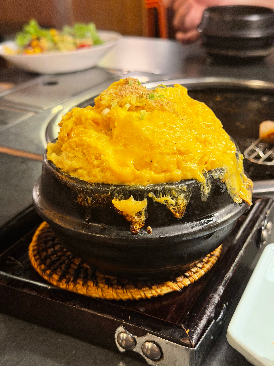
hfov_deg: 30.3
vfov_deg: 39.7
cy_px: 183
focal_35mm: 48
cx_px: 137
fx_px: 507
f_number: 1.78
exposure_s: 1/39
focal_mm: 6.76
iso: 500
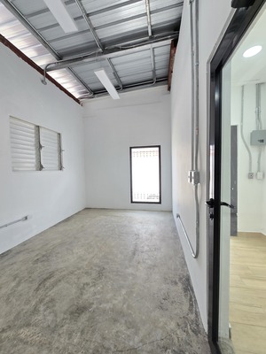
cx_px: 133
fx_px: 133
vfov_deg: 106.2
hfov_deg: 89.9
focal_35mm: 13
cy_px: 177
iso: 100
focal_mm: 2.2
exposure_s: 1/60
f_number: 2.2
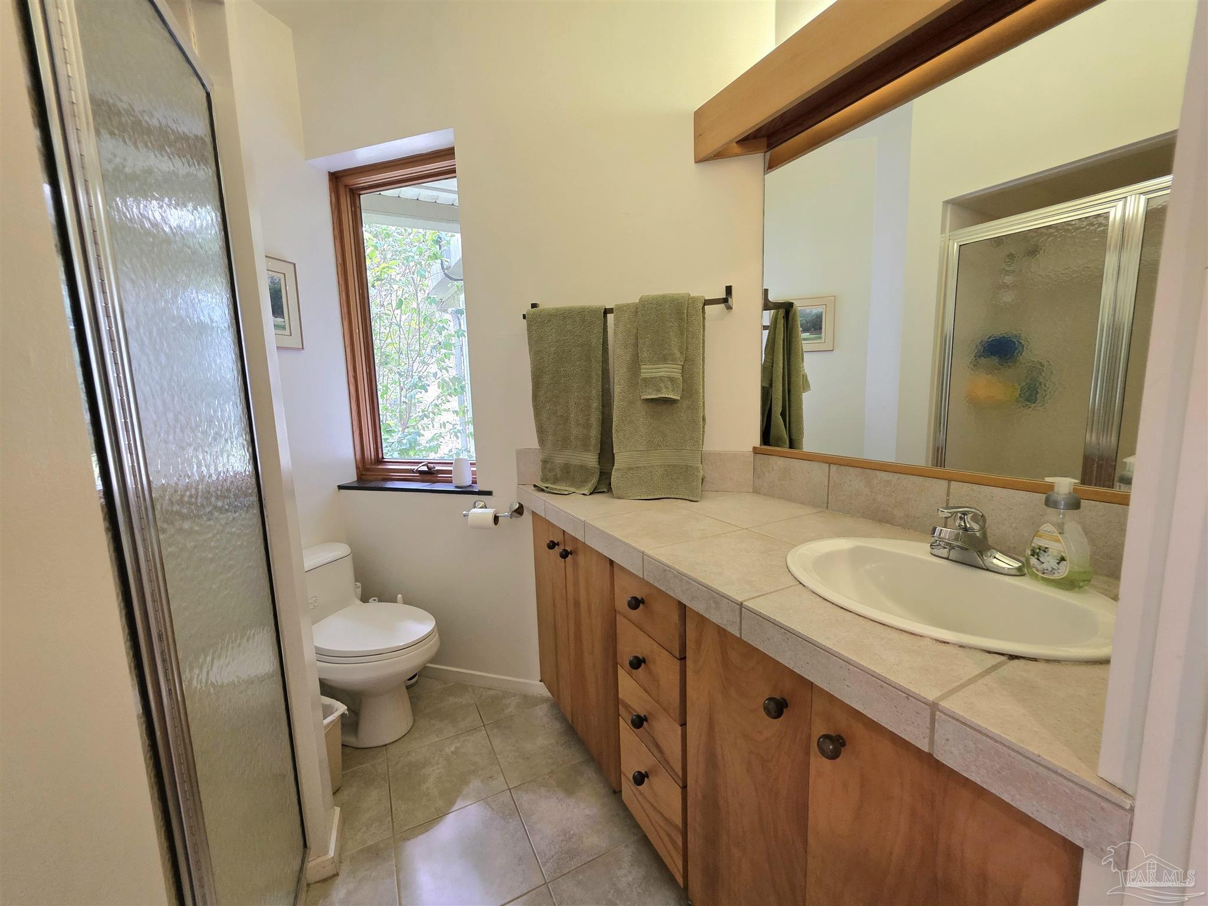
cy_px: 453
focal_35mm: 13
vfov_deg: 89.9
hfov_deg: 106.2
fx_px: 454
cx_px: 604
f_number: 1.9
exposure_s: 1/60.2
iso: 320
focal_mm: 2.2
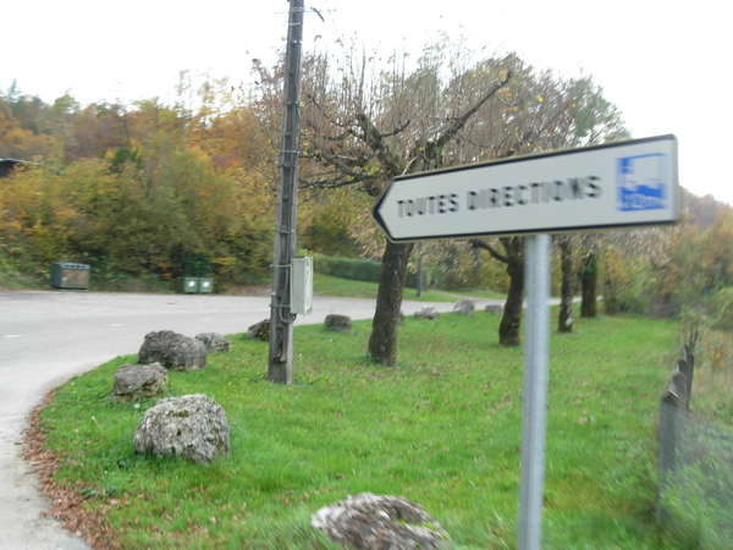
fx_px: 805
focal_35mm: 38
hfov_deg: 49.0
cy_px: 275
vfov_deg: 37.7
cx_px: 366
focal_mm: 6.3
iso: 79
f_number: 2.9
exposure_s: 1/47.9
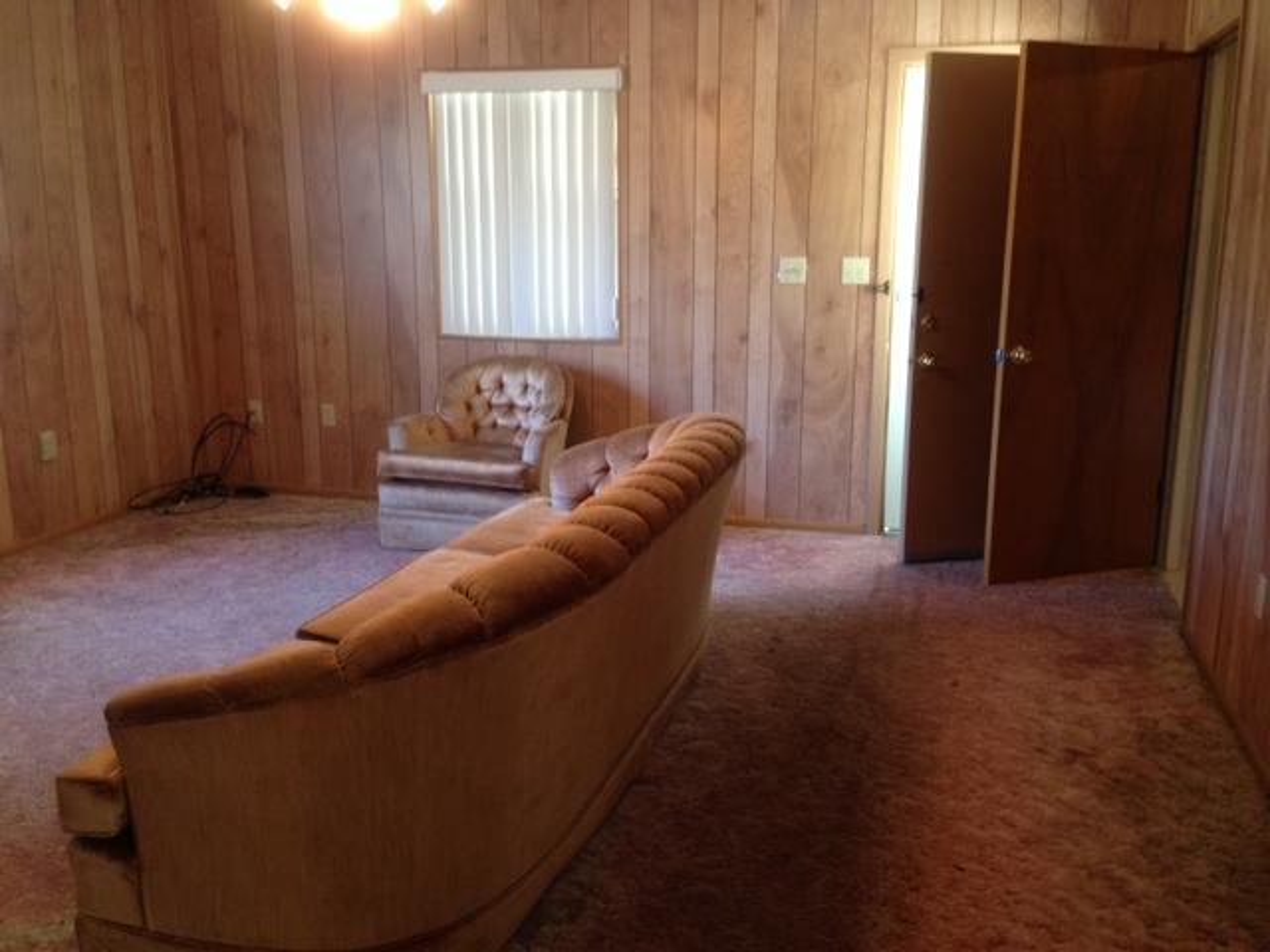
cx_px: 635
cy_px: 476
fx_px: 1211
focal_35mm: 33
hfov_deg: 55.4
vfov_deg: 42.9
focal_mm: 4.12
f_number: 2.4
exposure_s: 1/20
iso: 160
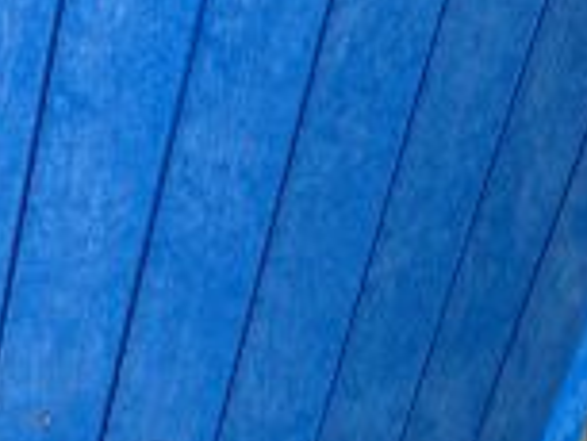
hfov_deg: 10.5
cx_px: 1155
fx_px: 2953
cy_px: -418
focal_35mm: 174
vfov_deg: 8.2
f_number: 1.8
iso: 32
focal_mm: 4.25
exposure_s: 1/4115
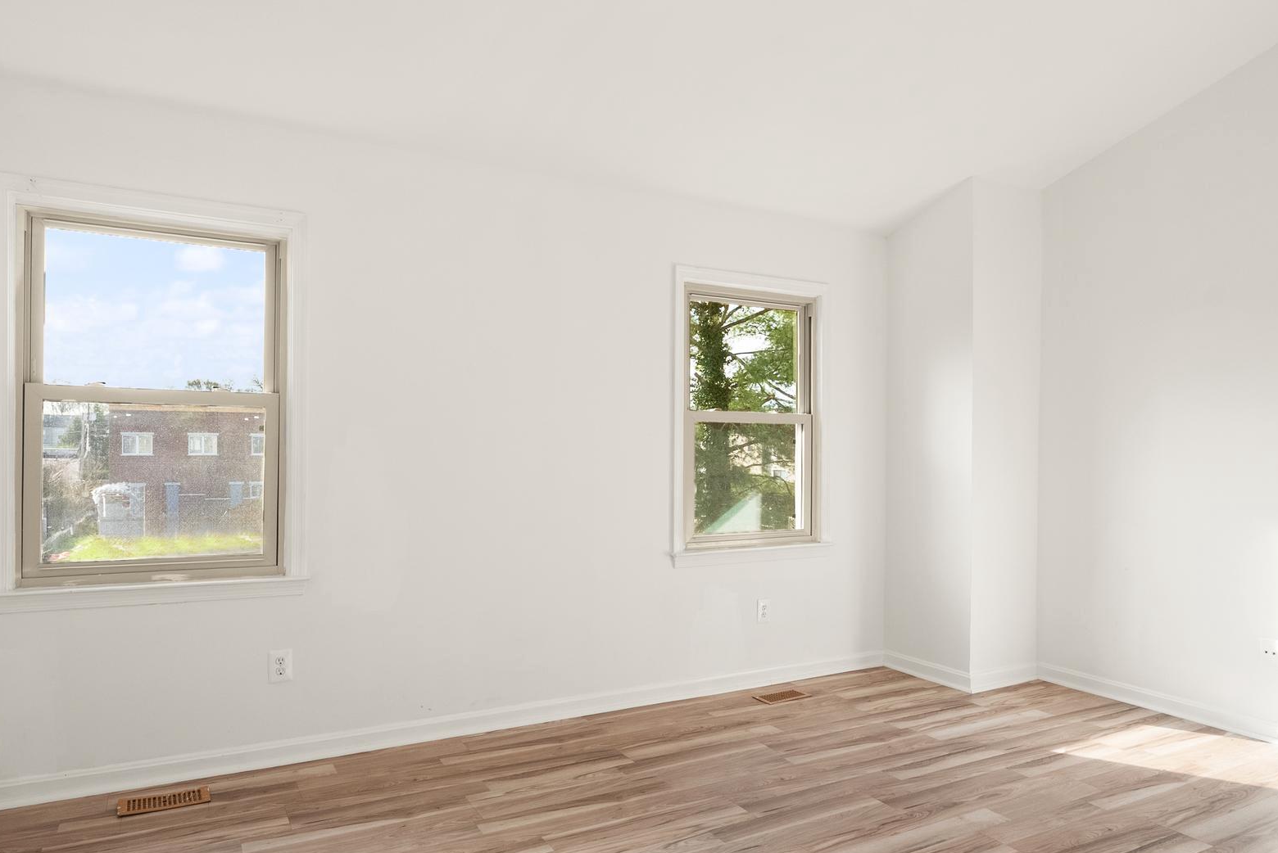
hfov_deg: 80.9
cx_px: 568
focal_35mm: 21
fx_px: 746
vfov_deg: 59.6
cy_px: 422
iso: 800
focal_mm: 16
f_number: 8
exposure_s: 1/100
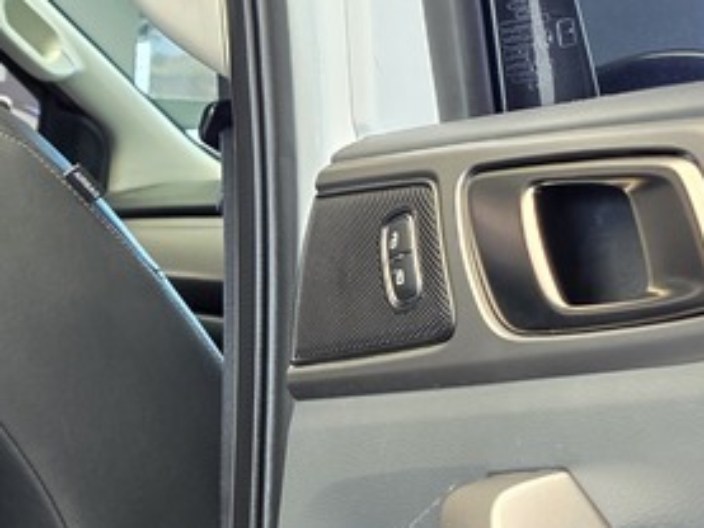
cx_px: -346
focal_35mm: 85
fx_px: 1729
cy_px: 360
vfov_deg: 17.3
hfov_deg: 20.0
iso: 200
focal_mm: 6.25
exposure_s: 1/180
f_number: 1.7
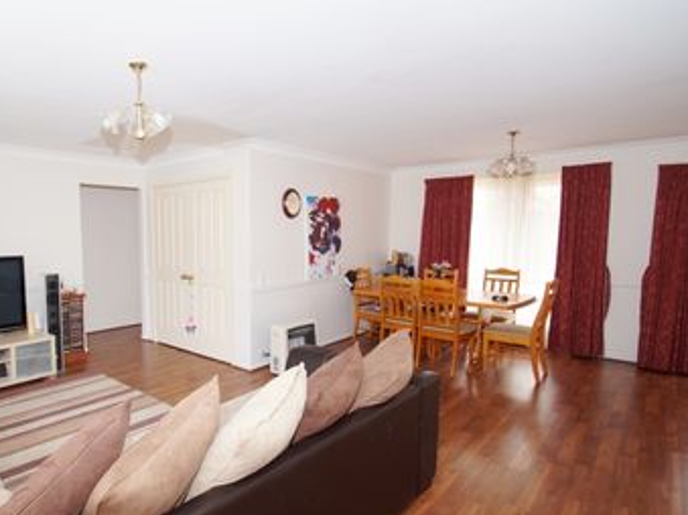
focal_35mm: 20
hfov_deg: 79.1
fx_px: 397
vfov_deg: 65.9
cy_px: 273
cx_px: 229
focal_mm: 10
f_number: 4
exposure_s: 1/60
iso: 500
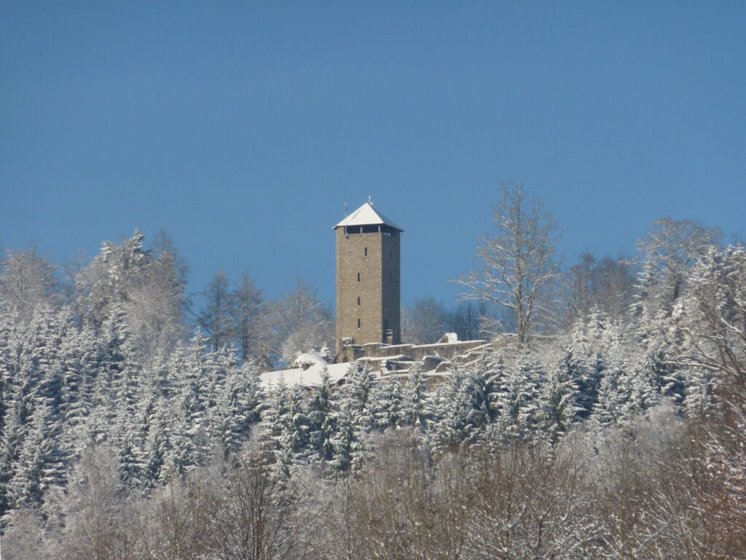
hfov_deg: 6.6
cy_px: 280
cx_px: 373
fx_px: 6465
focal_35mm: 300
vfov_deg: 5.0
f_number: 5.6
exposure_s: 1/640
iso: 80
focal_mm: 49.2
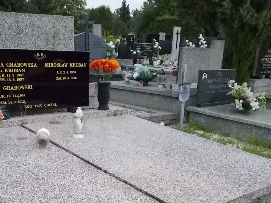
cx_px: 108
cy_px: 158
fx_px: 337
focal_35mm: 43
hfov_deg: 43.6
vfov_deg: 32.8
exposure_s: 1/640
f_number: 8
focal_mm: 4.6
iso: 400
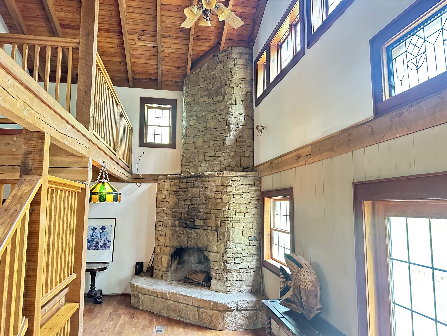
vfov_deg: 56.8
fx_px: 310
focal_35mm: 24
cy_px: 168
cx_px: 224
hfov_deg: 71.6
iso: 1250
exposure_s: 1/30
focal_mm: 6.86
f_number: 1.78
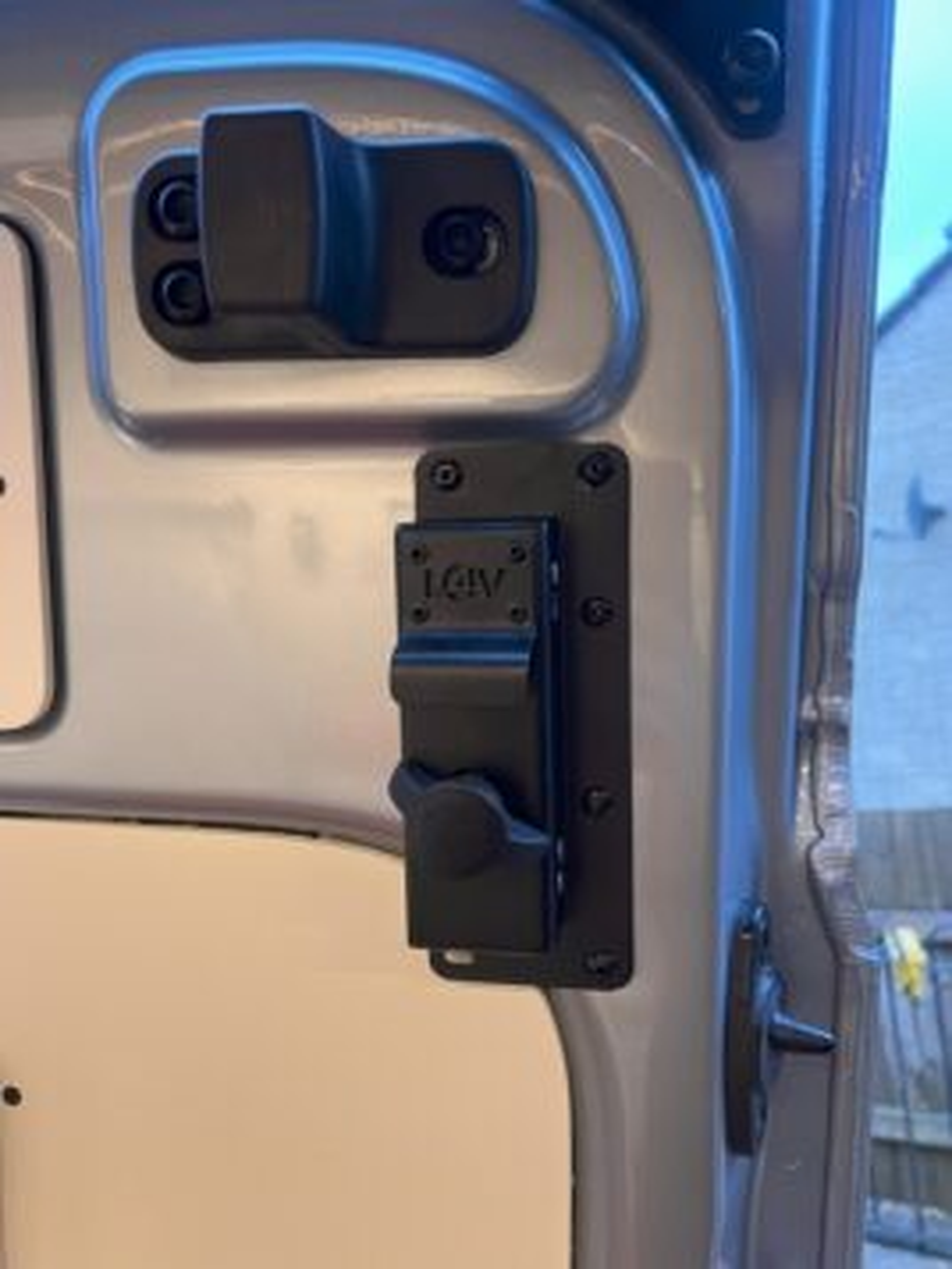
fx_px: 953
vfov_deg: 67.3
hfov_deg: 53.1
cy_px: 634
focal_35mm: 26
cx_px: 476
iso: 400
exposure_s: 1/50
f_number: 1.5
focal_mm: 5.7
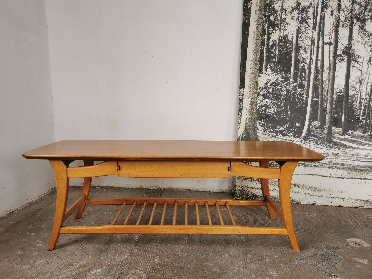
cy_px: 140
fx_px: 290
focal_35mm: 27
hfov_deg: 65.3
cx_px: 186
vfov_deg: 51.4
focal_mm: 5.56
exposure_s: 1/114
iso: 50
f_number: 1.6
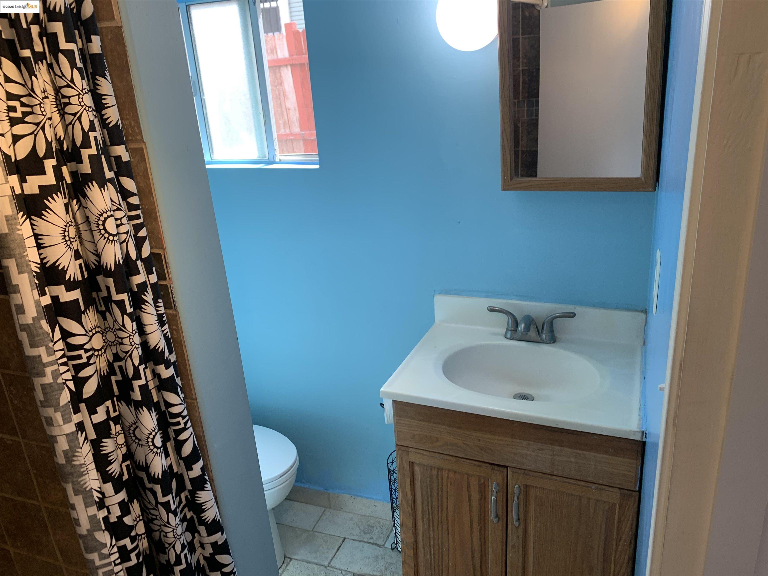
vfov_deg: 53.1
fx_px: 577
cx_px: 384
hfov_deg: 67.3
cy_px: 288
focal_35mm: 26
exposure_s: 1/60
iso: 64
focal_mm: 4.25
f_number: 1.8
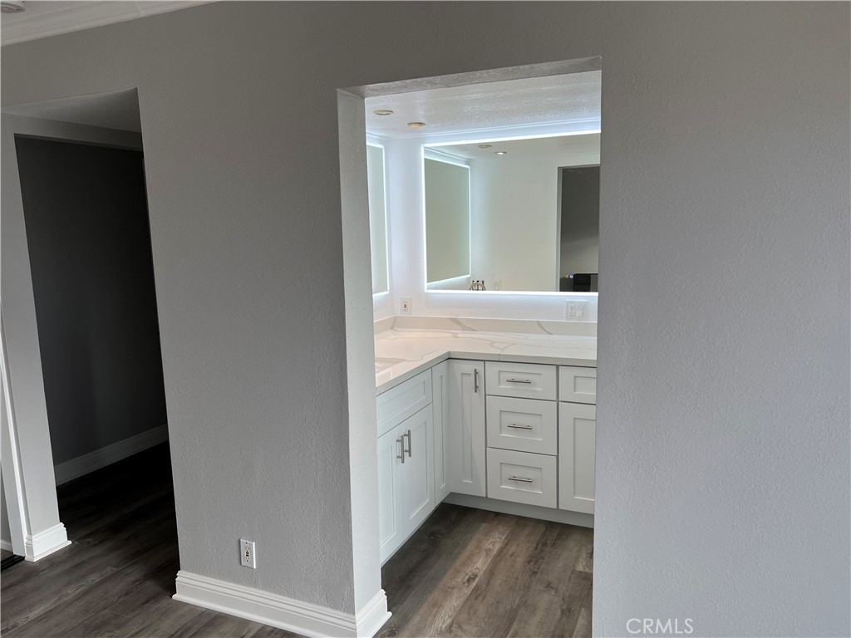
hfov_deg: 67.3
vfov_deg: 53.1
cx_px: 426
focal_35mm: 26
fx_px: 639
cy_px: 319
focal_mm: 5.7
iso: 40
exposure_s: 1/134
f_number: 1.5
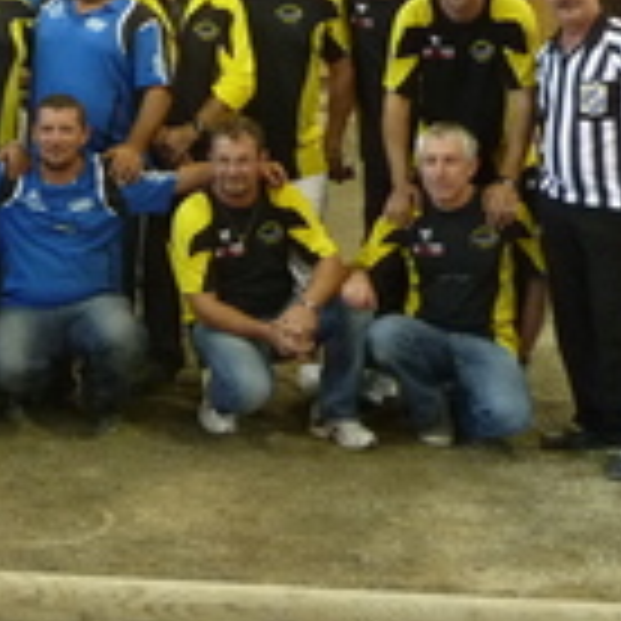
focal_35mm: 102
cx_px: -187
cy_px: -7
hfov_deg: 16.2
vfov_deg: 16.7
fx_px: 2070
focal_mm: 6.5
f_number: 3.6
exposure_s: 1/20
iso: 400
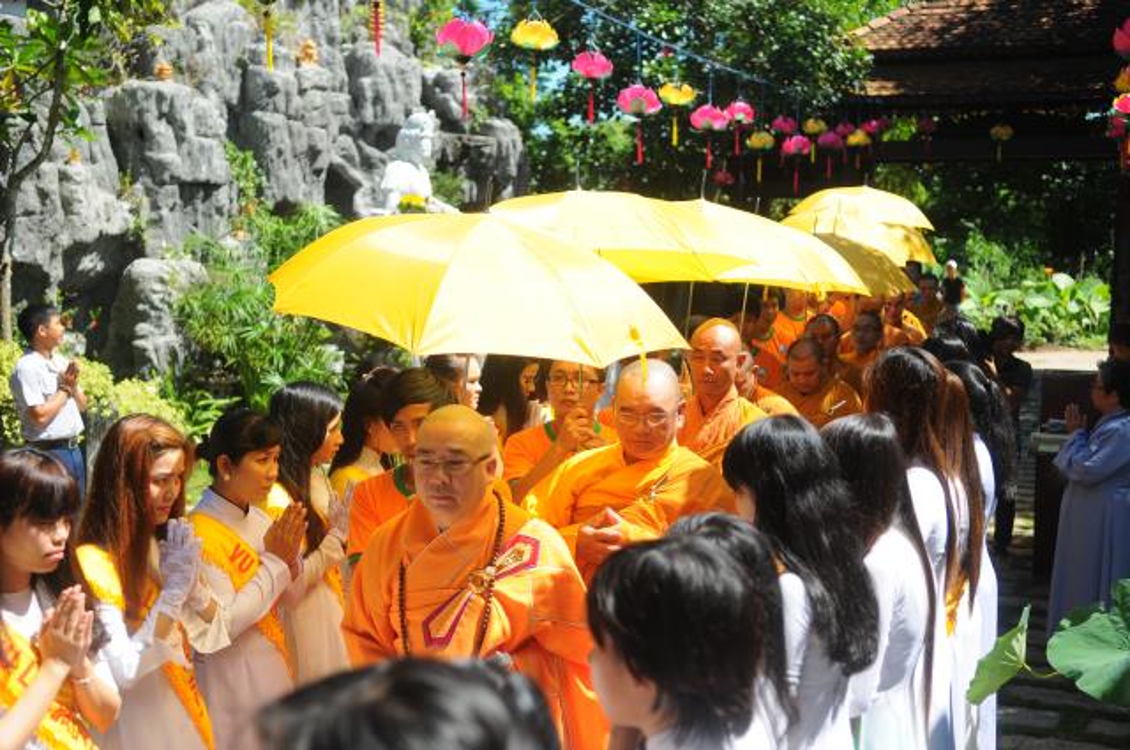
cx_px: 565
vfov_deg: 28.0
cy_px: 375
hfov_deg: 41.2
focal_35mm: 48
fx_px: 1505
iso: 400
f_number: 2.8
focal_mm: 32
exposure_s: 1/3200
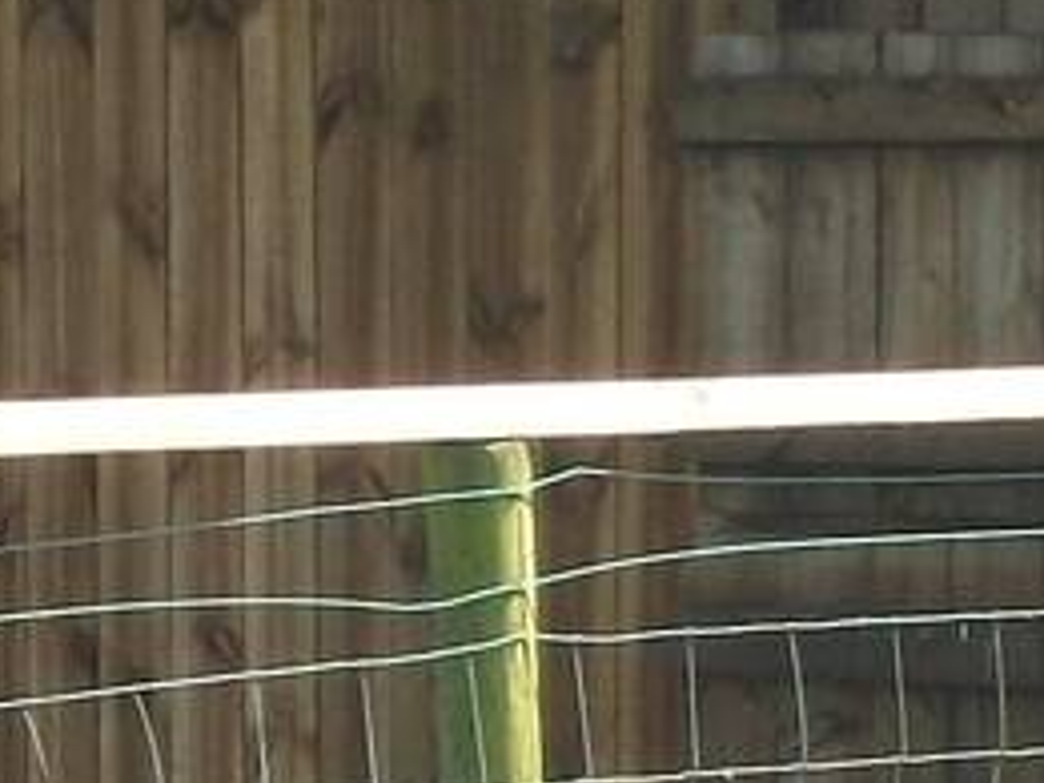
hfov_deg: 3.3
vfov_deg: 2.5
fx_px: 17794
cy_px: 325
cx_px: 2477
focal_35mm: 590
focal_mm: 17.1
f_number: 5.2
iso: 80
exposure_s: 1/160
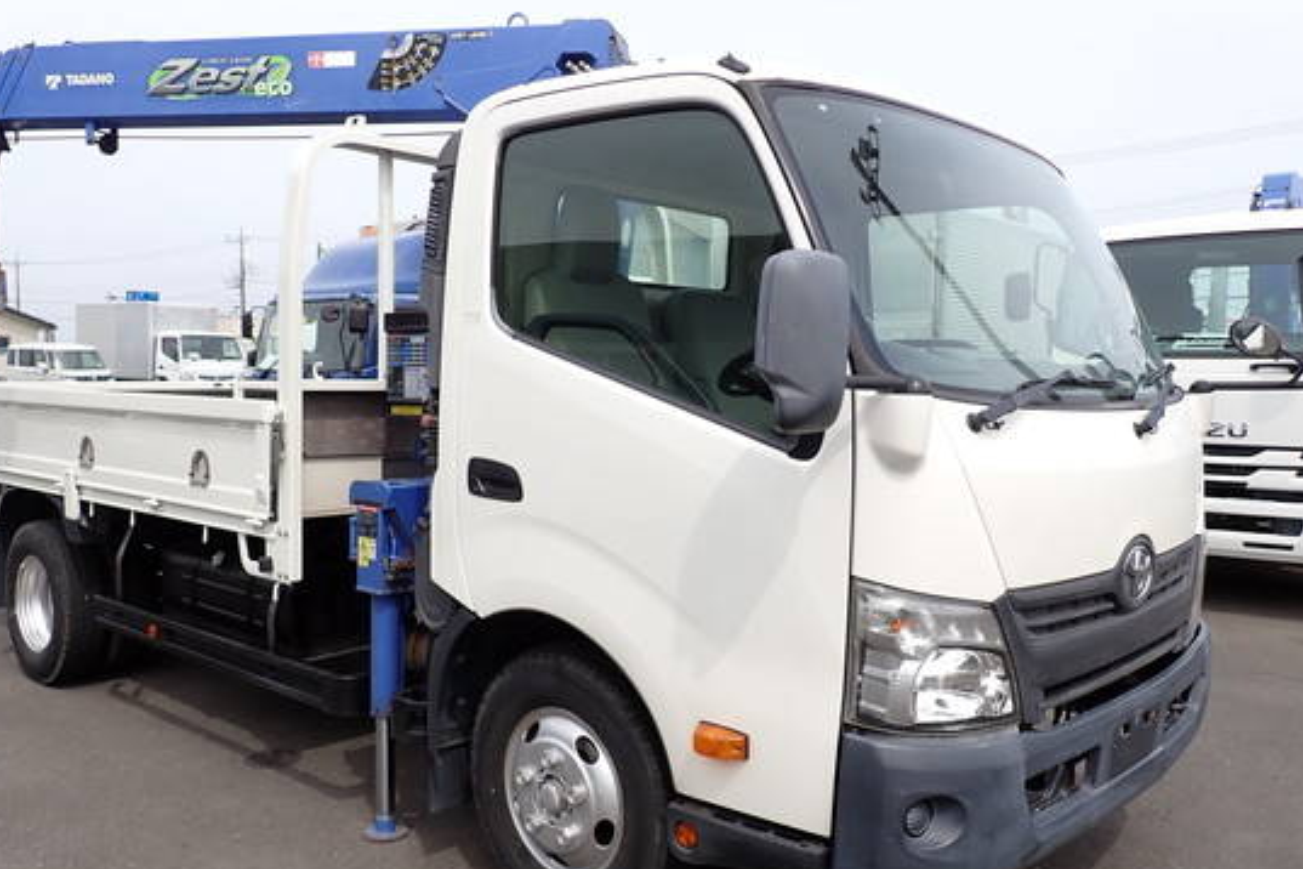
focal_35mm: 31
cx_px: 628
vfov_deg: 42.3
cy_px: 459
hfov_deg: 60.3
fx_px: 1122
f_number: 8
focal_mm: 4.5
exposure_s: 1/125
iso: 100
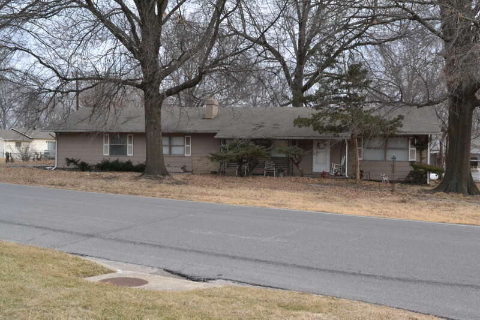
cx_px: 240
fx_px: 580
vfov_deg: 30.8
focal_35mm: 44
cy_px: 160
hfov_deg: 45.0
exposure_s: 1/320
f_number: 18
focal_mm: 29
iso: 3200
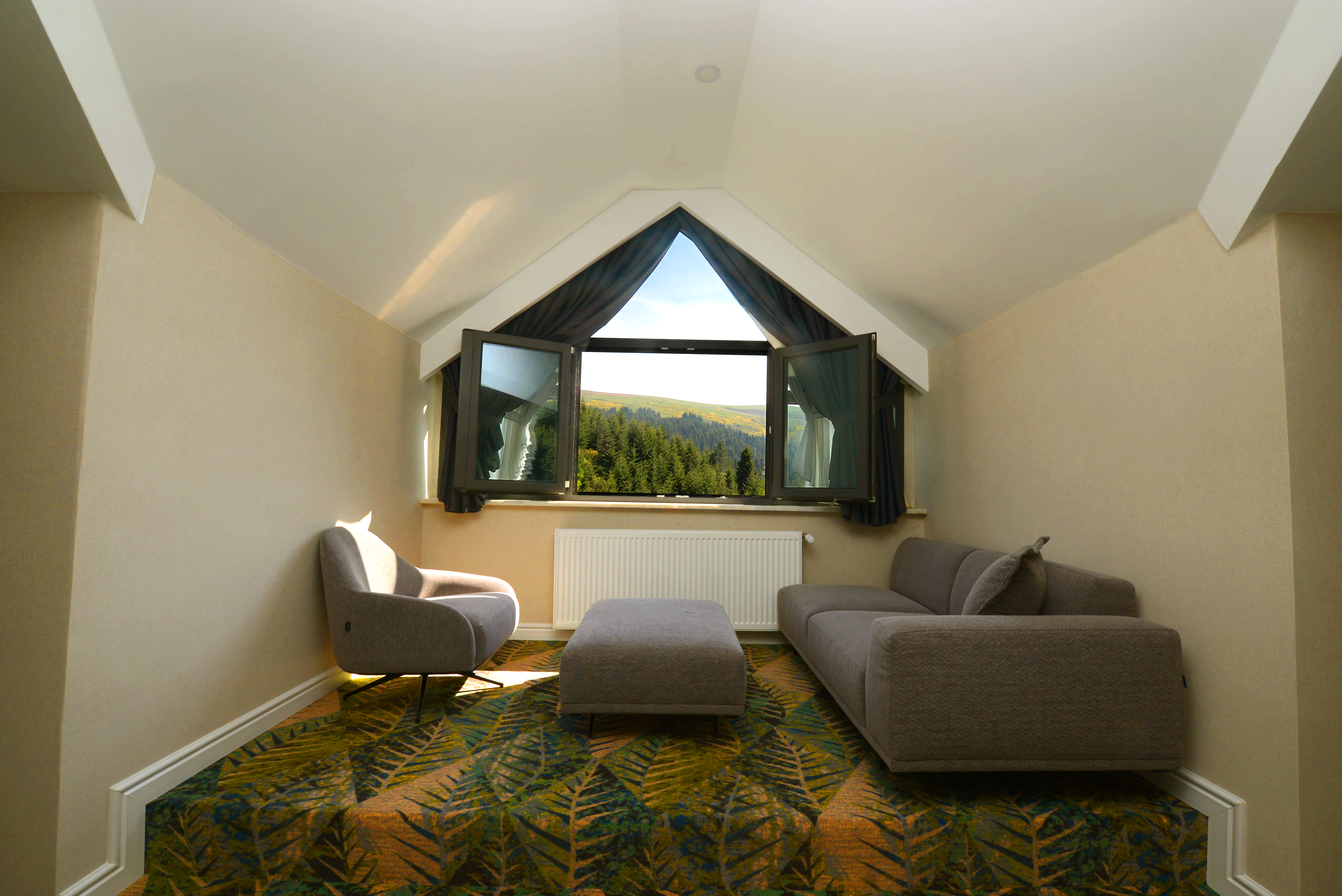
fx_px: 522
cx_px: 671
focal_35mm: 14
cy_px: 448
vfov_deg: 81.2
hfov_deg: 104.2
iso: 320
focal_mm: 14
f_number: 10
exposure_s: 1/160
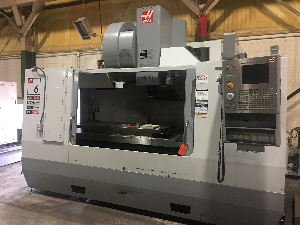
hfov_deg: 61.7
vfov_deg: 48.2
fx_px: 251
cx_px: 150
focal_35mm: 29
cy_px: 112
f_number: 2.2
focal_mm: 4.15
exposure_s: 1/4
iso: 64
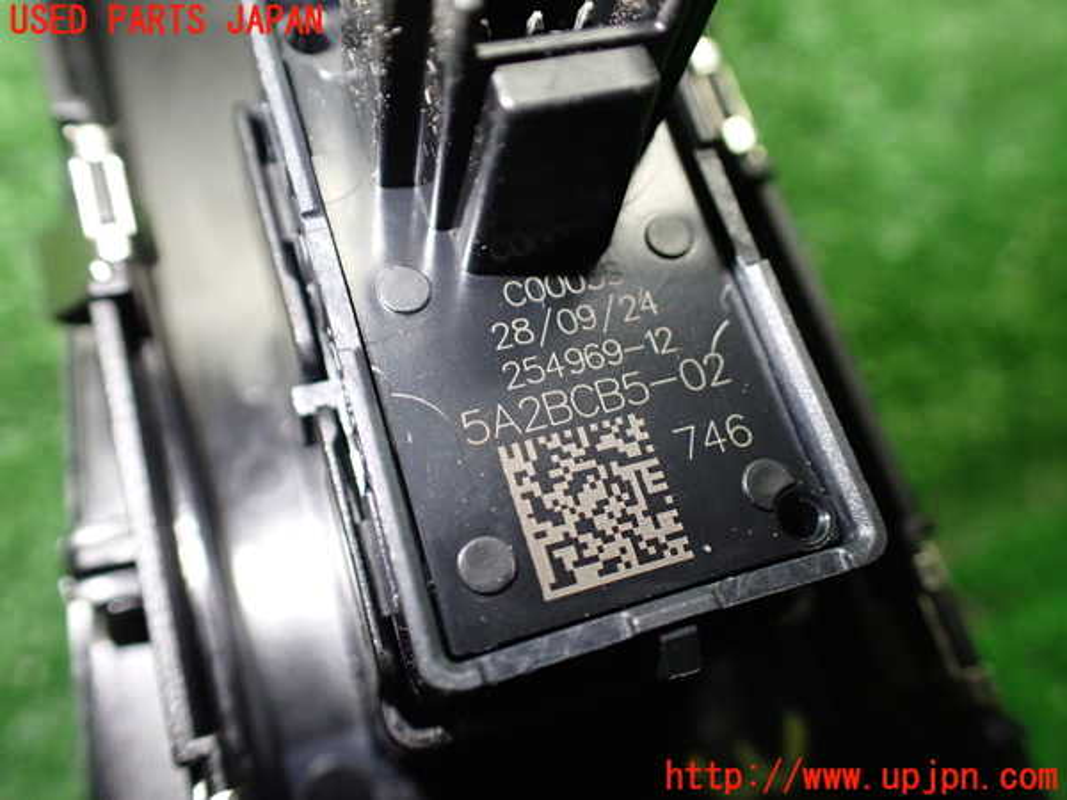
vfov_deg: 46.8
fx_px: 925
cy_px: 400
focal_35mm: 30
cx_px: 534
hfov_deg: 60.0
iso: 640
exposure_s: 1/125
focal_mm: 5.4
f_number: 2.3
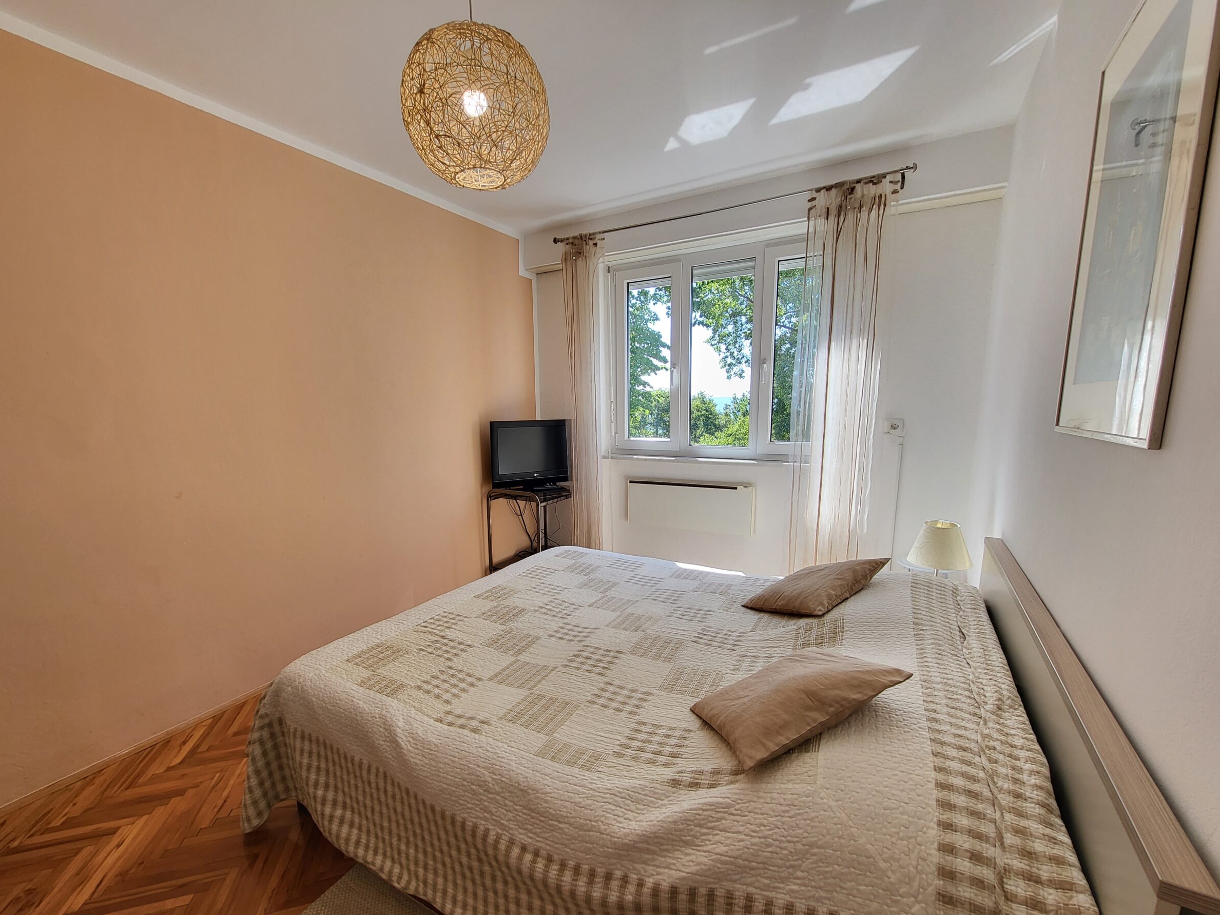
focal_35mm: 14
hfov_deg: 102.1
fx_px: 493
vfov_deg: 85.6
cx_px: 619
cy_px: 485
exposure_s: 1/50
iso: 32
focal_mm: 1.74
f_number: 2.2
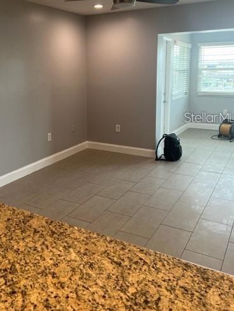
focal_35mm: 34
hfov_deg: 41.6
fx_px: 306
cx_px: 91
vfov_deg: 53.4
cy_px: 117
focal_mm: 5.7
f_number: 1.5
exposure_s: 1/120
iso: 100
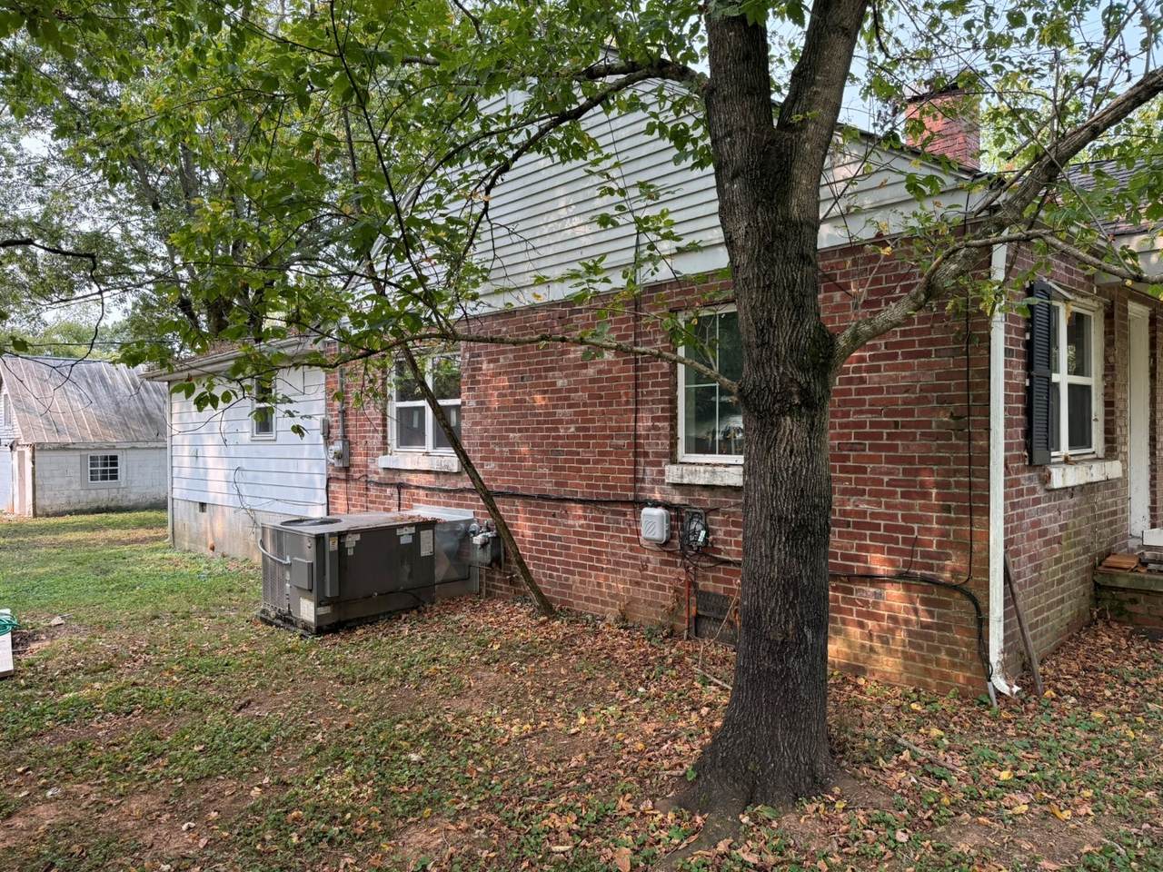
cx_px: 582
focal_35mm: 24
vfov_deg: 56.8
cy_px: 436
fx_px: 806
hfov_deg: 71.6
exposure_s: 1/532
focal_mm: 6.76
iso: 100
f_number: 1.78
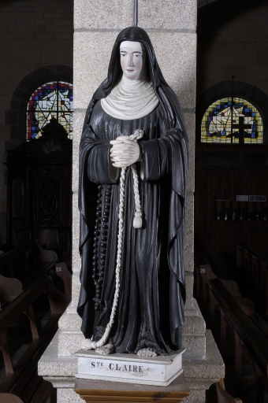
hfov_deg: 18.9
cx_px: 134
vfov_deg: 28.1
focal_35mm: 72
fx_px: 806
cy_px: 202
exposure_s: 1/60
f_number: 20
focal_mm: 48
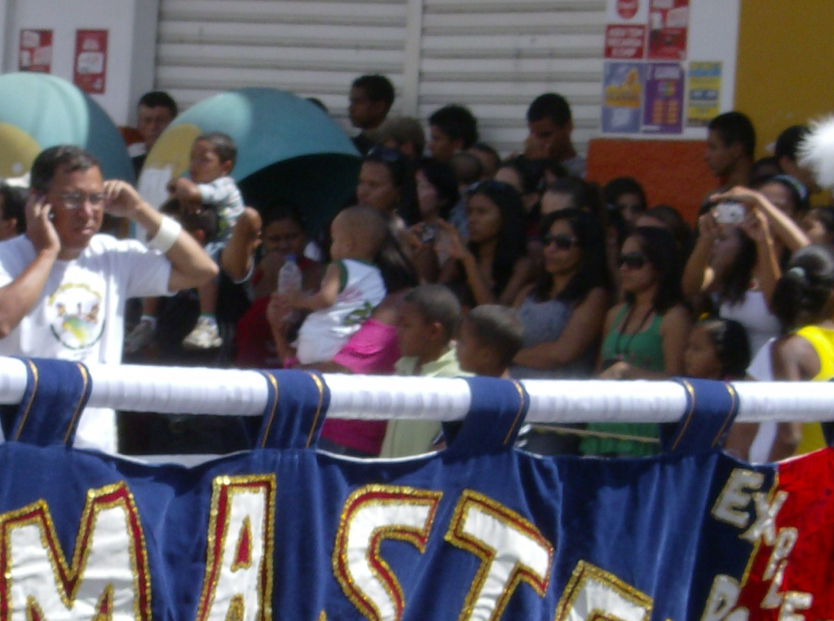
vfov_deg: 6.5
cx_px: 322
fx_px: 5455
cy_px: 515
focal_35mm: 227
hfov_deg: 8.7
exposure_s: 1/253
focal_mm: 18
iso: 100
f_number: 7.8
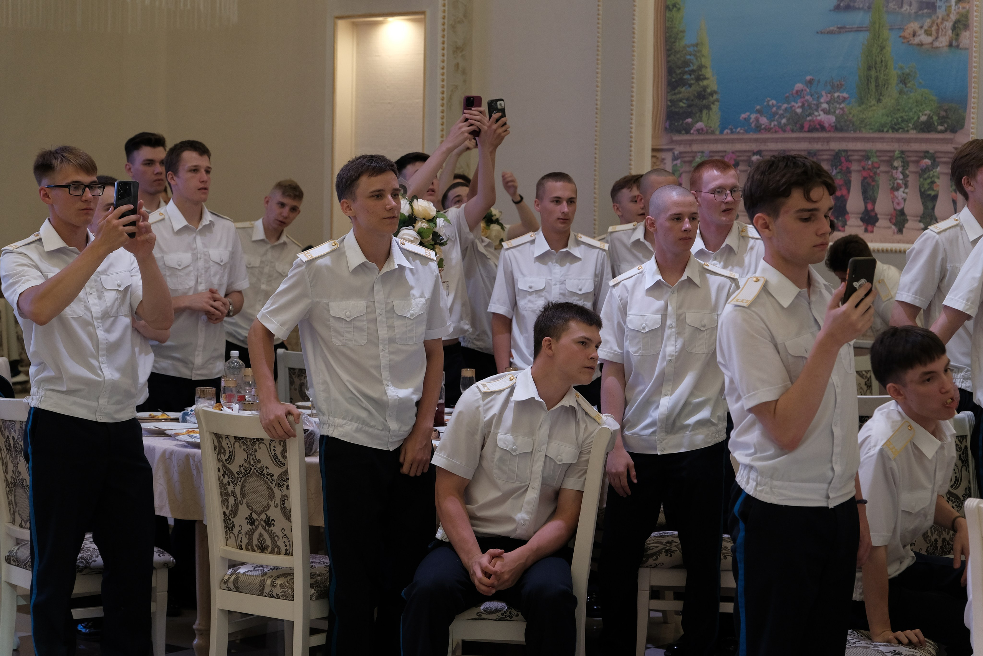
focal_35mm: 74
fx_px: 2021
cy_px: 328
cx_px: 492
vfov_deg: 18.4
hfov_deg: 27.3
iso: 800
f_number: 3.5
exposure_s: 1/125
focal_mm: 49
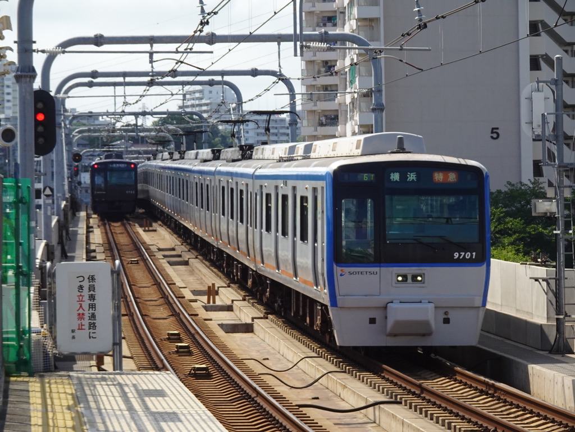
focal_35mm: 173
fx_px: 2874
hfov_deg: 11.4
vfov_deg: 8.6
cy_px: 216
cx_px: 288
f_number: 5.6
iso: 80
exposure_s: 1/320
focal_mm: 27.71
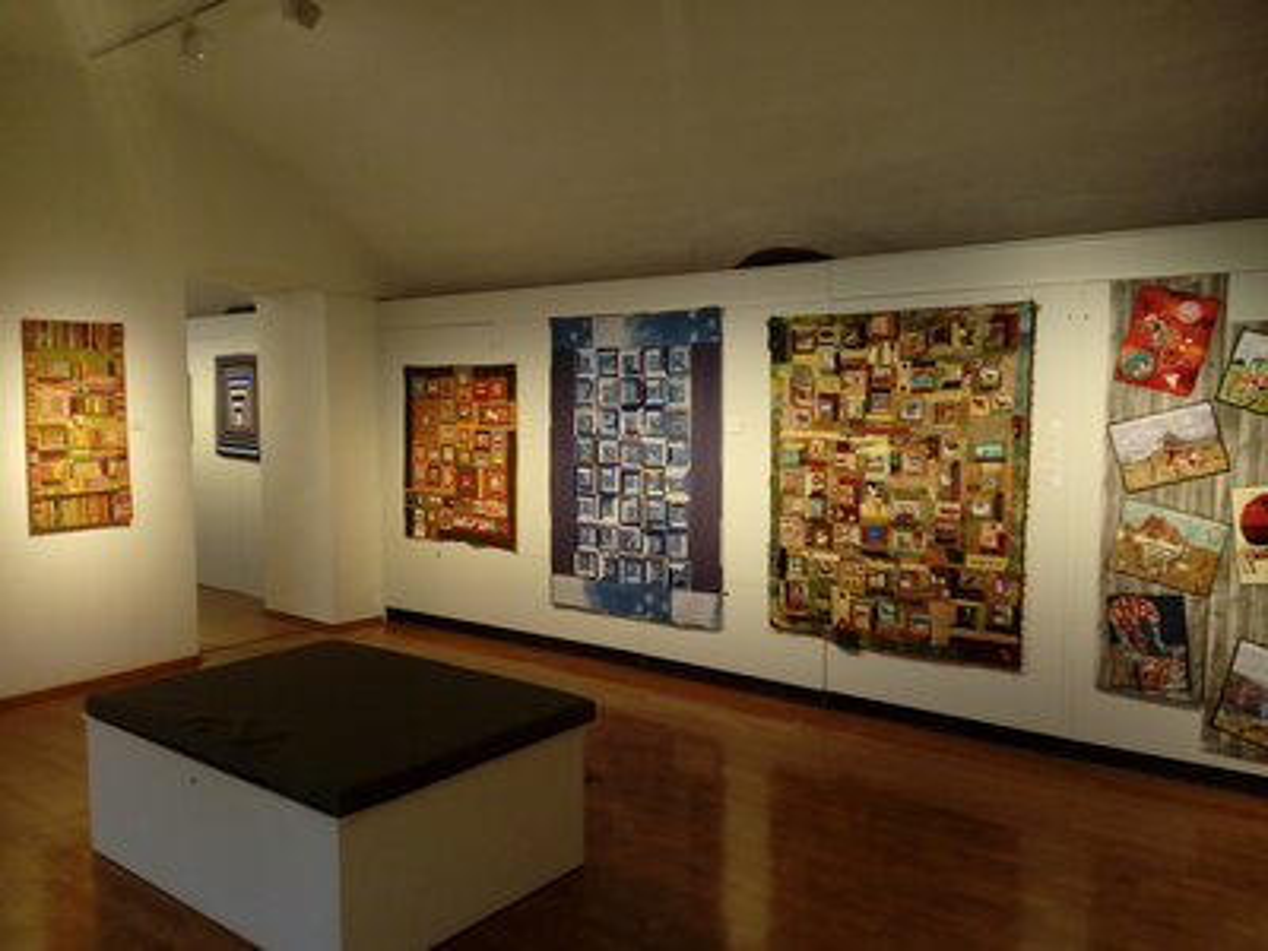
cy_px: 476
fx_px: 989
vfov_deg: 51.4
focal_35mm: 27
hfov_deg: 65.3
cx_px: 634
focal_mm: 3.5
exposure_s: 1/33.3
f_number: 2
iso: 174
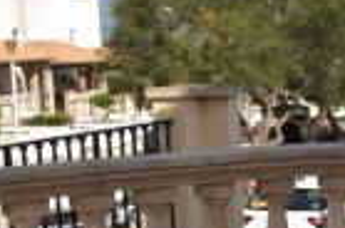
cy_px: 311
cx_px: 467
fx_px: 1272
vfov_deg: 10.0
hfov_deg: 14.7
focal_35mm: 133
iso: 100
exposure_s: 1/200
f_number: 10
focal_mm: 24
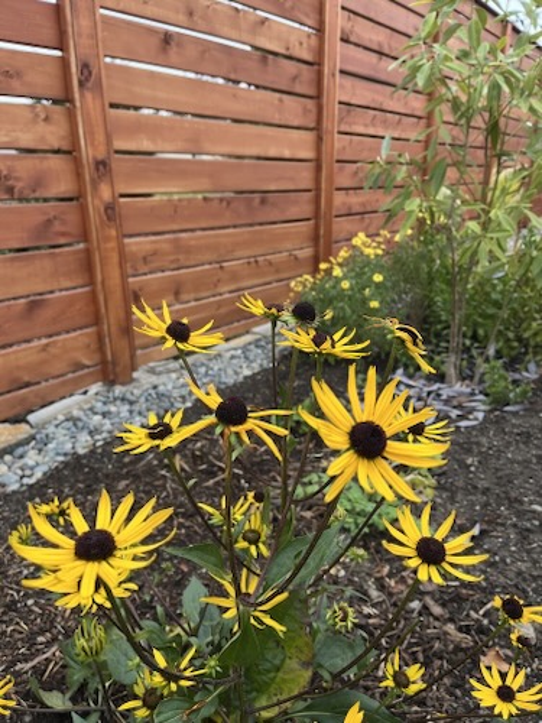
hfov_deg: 53.1
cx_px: 271
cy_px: 362
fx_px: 543
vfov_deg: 67.3
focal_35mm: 26
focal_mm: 5.1
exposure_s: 1/122
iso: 40
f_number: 1.6
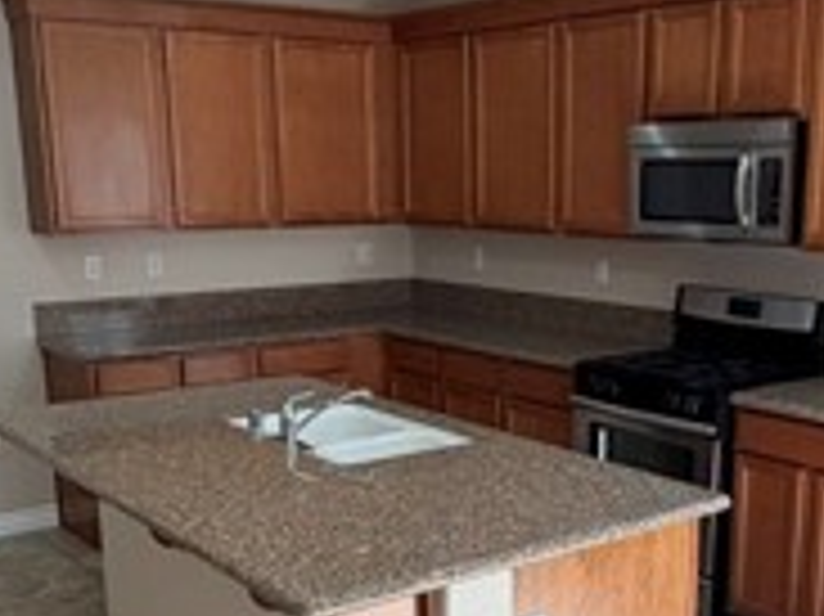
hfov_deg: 38.7
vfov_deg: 29.2
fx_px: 1166
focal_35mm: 49
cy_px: 454
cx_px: 518
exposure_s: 1/120
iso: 200
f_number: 2.2
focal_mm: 2.22
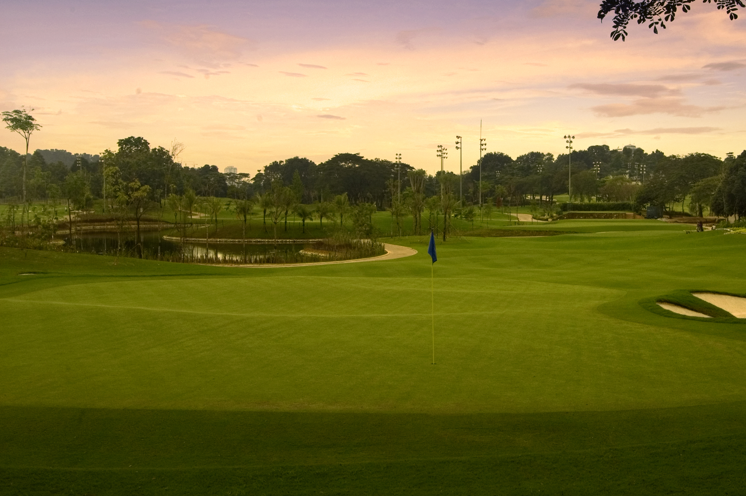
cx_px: 506
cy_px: 265
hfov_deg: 39.1
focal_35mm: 50
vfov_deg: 26.9
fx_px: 1035
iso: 200
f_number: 18
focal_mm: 24
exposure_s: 1/15
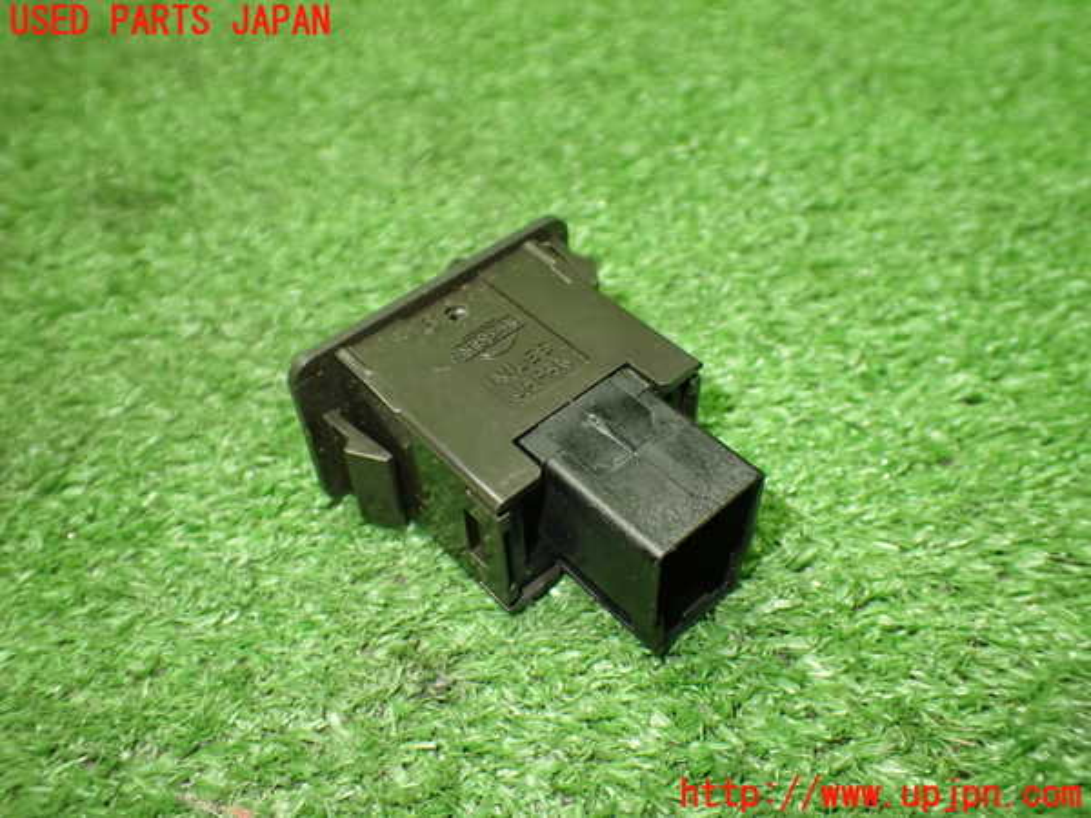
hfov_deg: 56.8
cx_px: 546
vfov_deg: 44.2
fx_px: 1009
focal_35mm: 32
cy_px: 409
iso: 800
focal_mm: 5.79
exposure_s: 1/100
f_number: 2.4
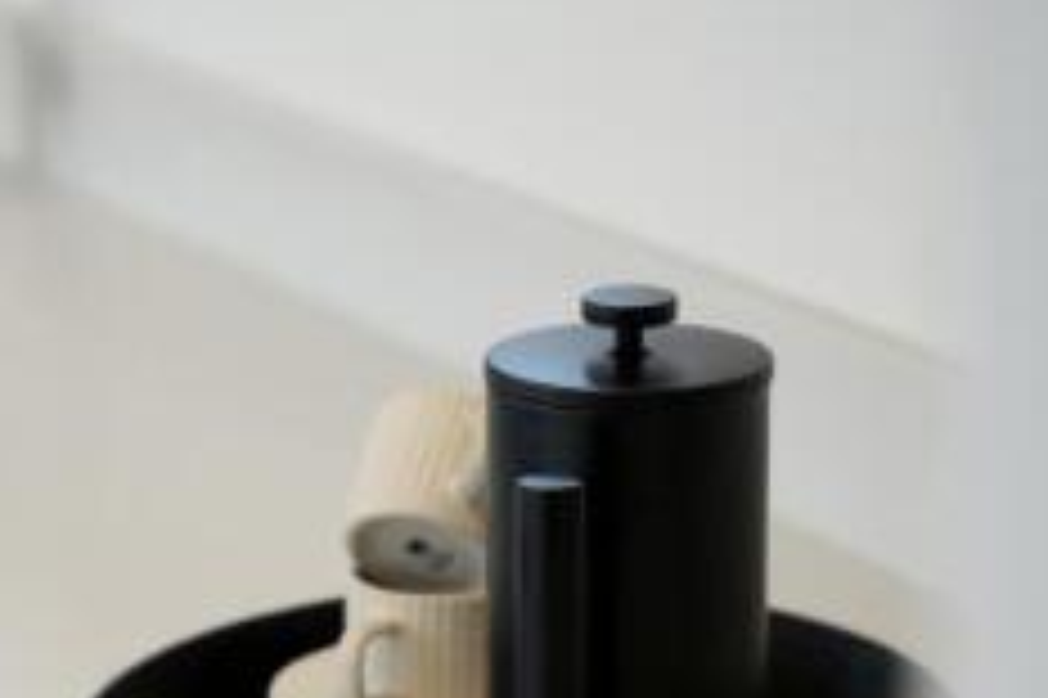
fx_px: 4160
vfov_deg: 9.5
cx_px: 409
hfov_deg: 14.3
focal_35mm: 143
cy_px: 624
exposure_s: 1/320
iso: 1000
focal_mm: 70
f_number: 2.8
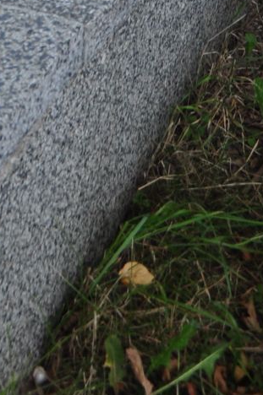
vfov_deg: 11.0
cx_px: -86
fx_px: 1812
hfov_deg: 8.2
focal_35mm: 165
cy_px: -472
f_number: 7.1
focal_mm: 24
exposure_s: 1/100
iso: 200
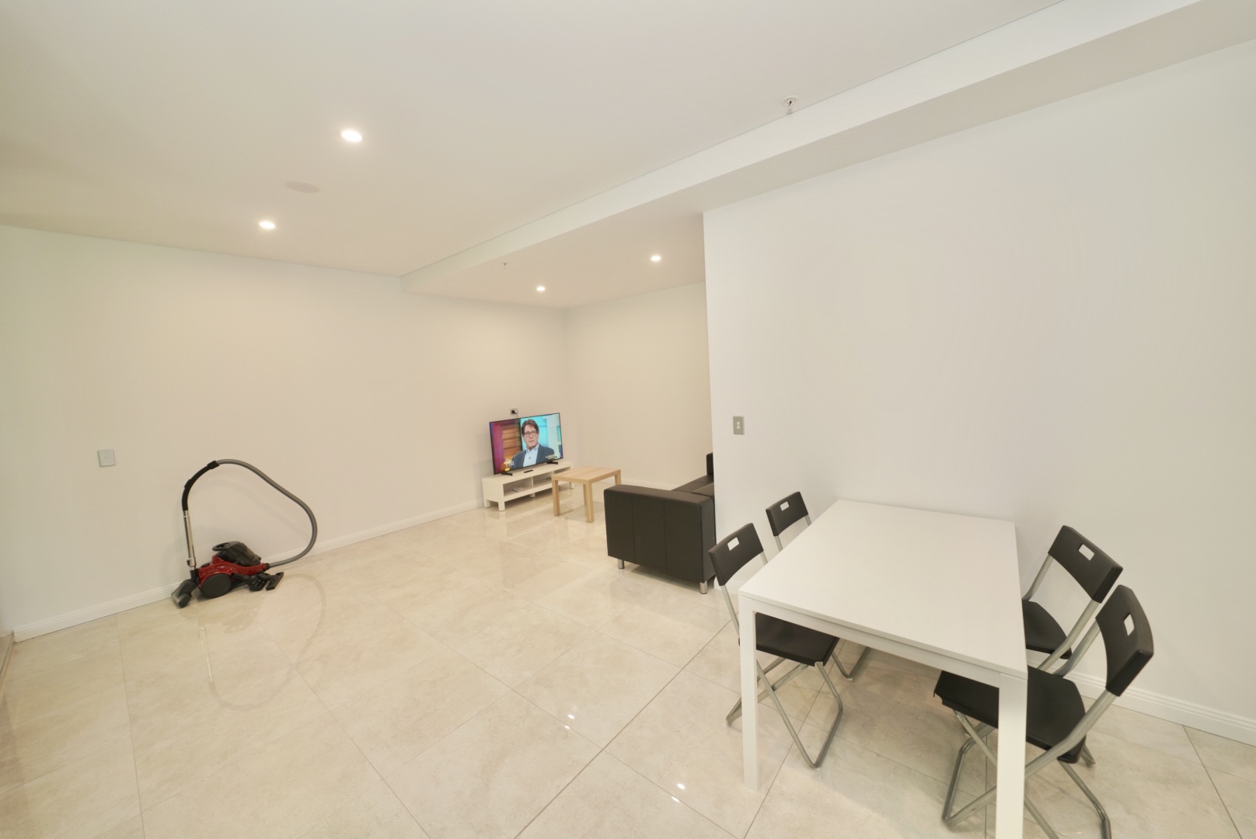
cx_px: 628
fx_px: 454
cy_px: 420
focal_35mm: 13
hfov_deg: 108.3
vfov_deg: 85.5
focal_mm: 13
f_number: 2.8
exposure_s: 1/60
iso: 250
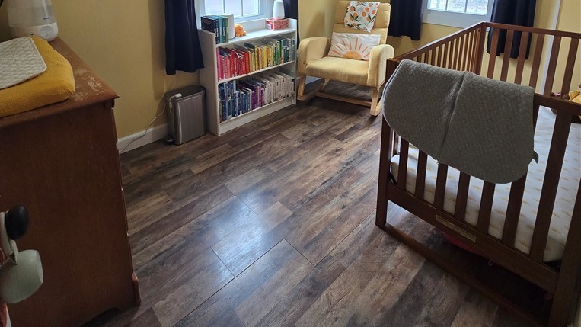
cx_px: 289
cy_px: 34
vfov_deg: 51.7
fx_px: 293
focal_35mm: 19
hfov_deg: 89.6
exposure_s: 1/60
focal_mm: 2.2
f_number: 2.2
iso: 250
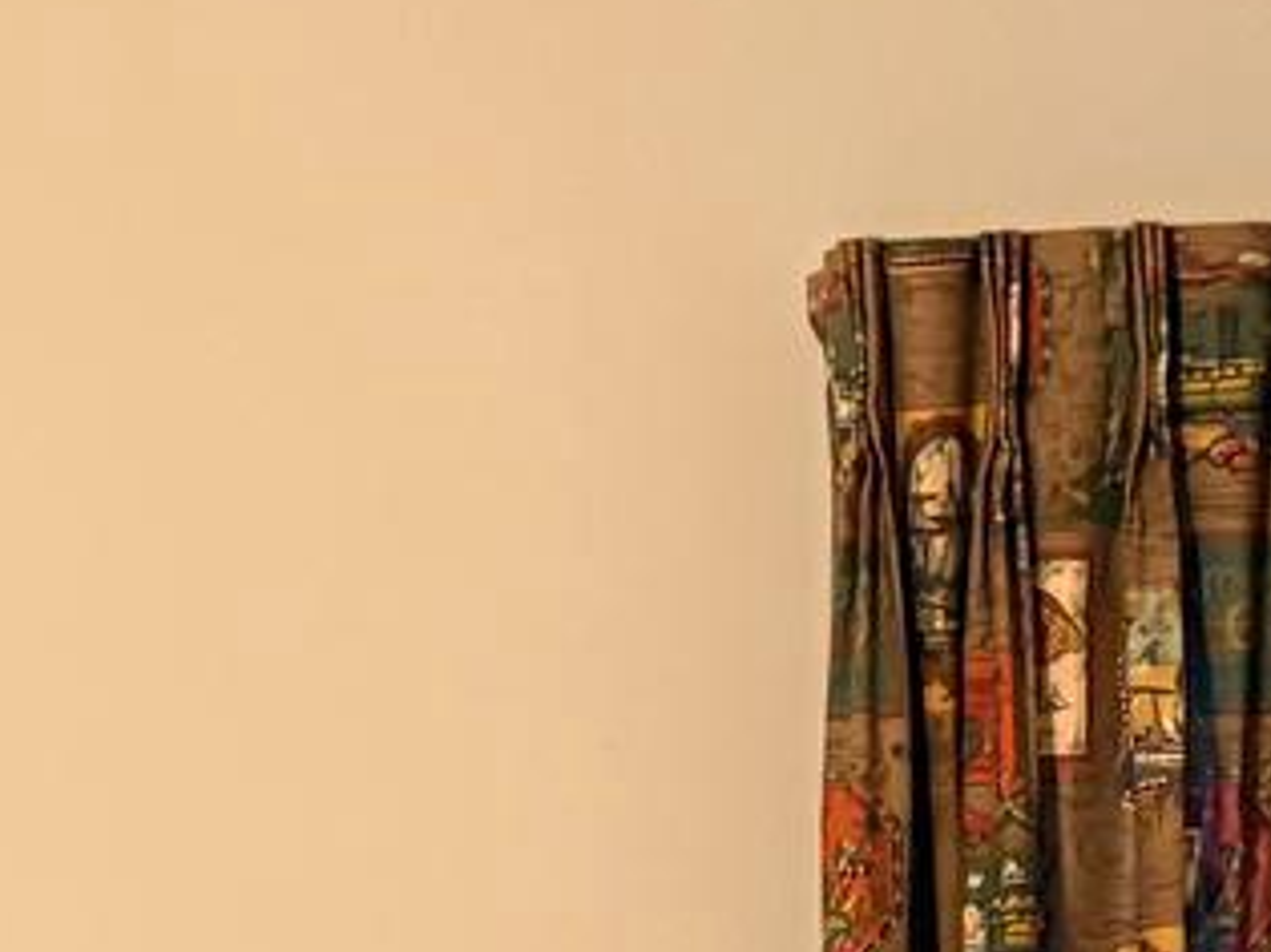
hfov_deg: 11.7
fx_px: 6203
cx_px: 238
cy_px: 2525
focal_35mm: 169
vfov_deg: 7.9
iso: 250
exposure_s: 1/60
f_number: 1.6
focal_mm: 5.96
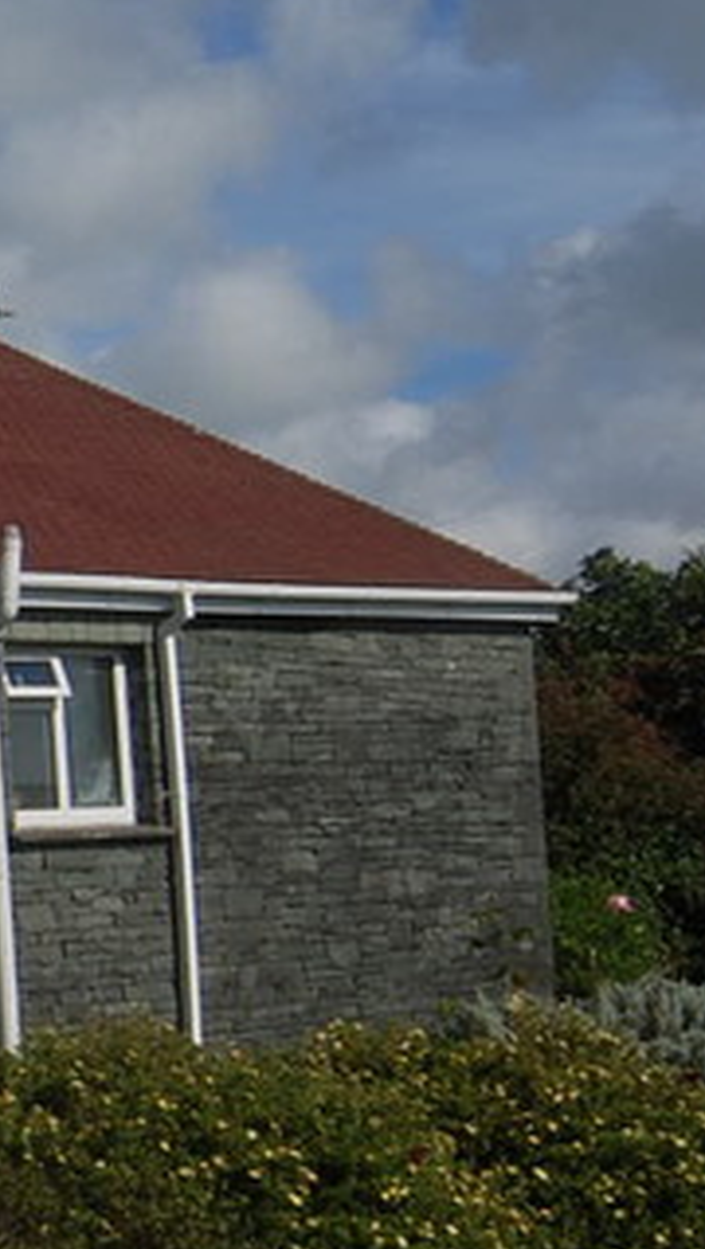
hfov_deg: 12.5
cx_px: -991
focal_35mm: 76
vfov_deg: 27.7
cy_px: 856
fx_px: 2509
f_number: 13
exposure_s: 1/200
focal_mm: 15
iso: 100
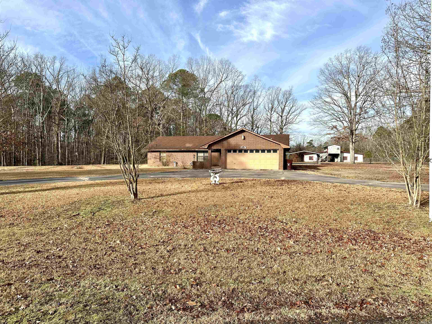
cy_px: 162
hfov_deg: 71.6
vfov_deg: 56.8
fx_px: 300
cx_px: 216
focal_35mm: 24
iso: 80
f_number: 1.78
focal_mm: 6.86
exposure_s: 1/2809
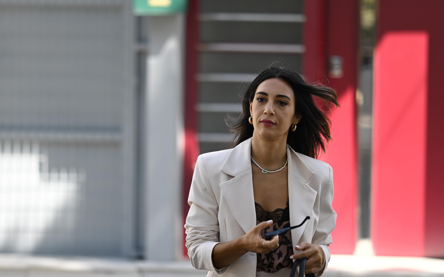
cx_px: 222
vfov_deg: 6.3
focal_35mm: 210
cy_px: 150
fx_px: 2541
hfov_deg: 10.0
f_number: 1.8
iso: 64
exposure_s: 1/500
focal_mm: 135
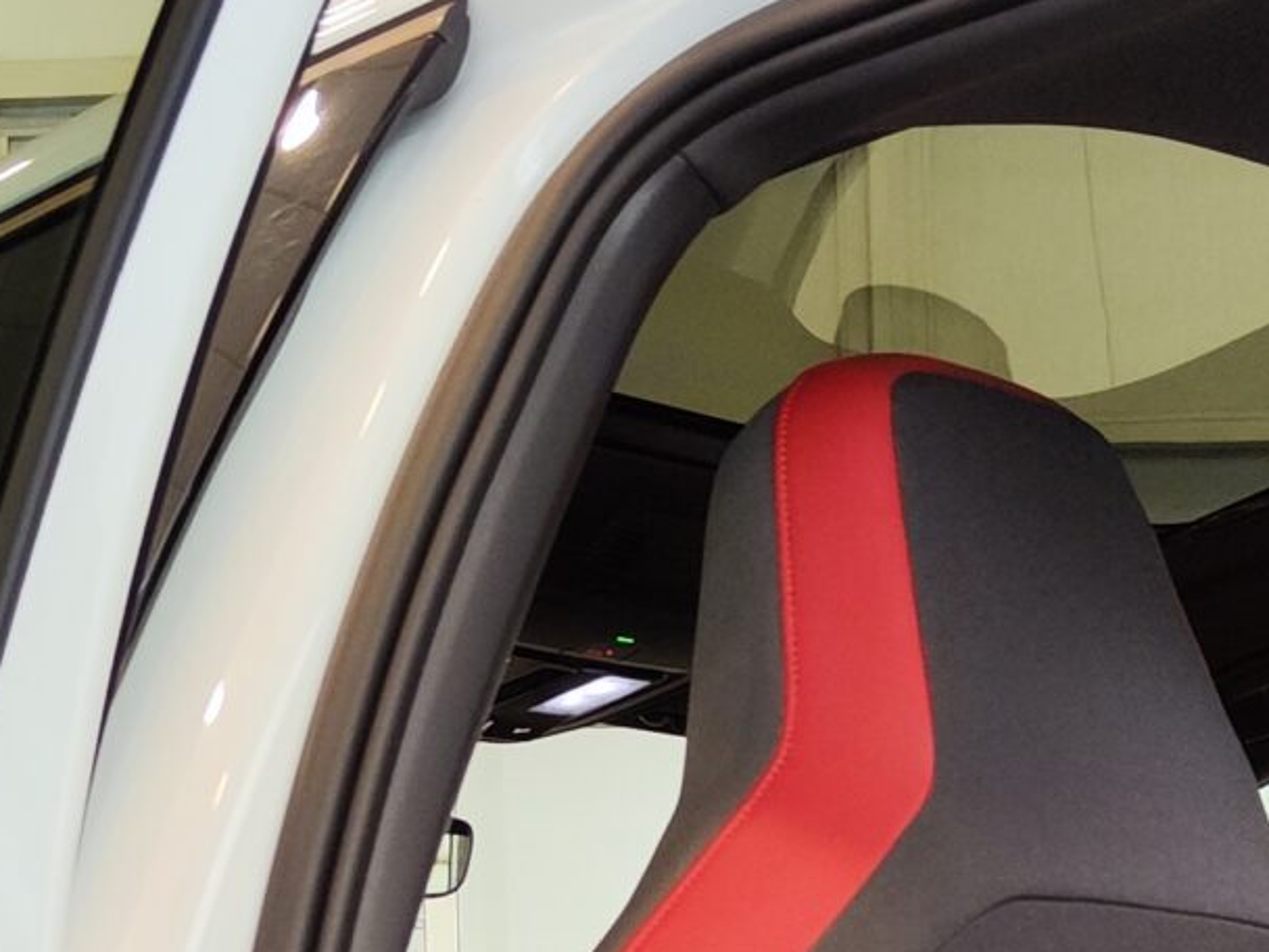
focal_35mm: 101
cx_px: 570
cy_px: 1428
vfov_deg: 13.8
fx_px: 3703
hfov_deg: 19.4
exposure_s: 1/50
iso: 134
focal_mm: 5.59
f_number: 1.88
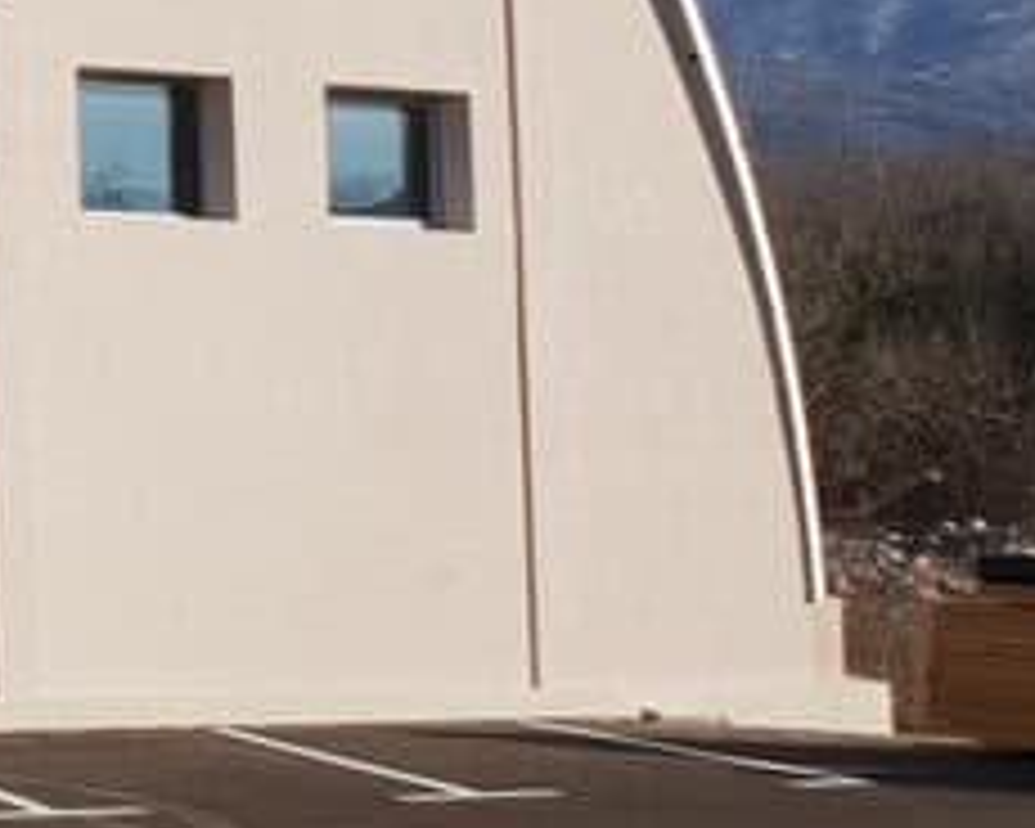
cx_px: -1300
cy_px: 148
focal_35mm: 119
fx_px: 3645
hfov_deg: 13.0
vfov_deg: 12.9
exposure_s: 1/1477
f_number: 2.4
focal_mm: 4.3
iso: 50
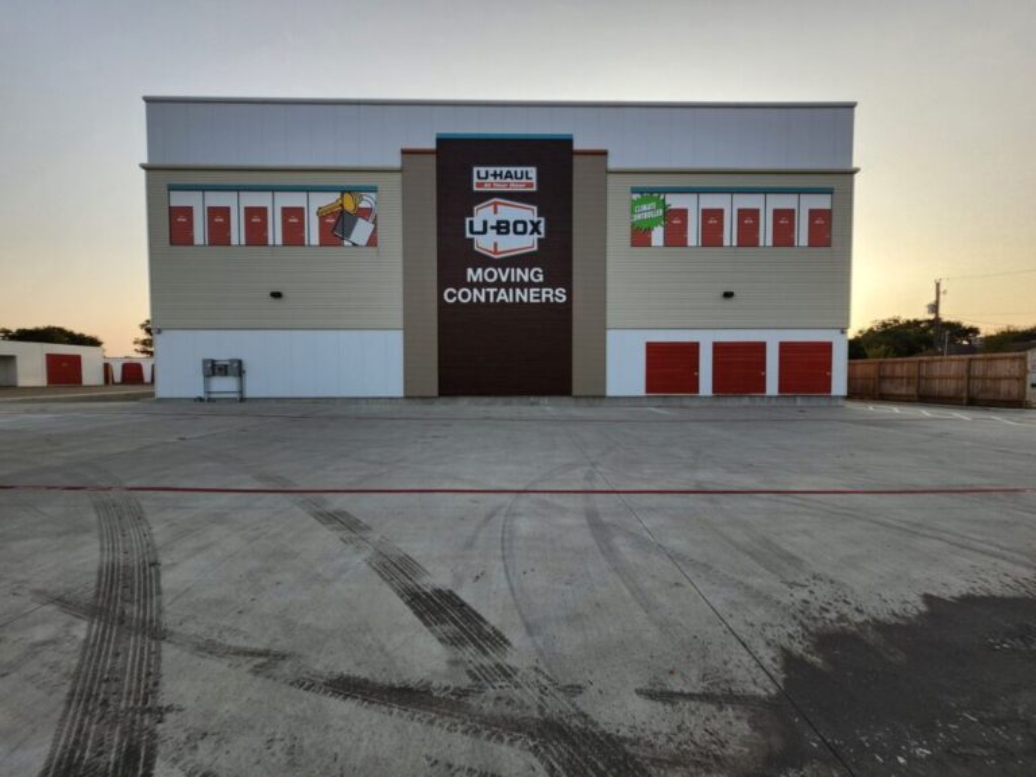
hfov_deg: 106.2
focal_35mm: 13
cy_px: 388
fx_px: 389
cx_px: 518
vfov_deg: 89.9
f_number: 2.2
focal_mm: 1.74
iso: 40
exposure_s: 1/437
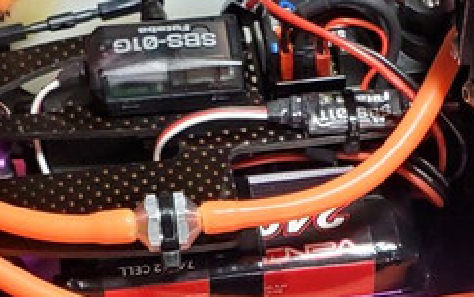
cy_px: 380
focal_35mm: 122
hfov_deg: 17.0
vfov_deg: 10.5
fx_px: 1577
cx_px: 339
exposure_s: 1/39
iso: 250
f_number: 2.4
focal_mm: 4.3
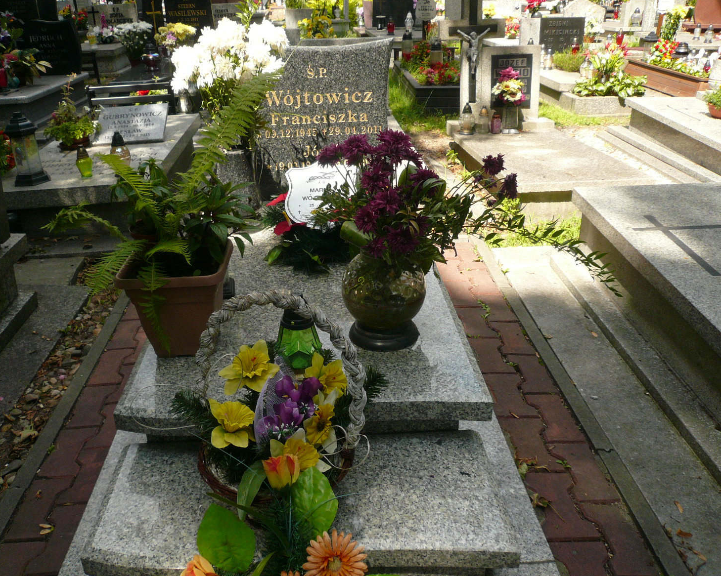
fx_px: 640
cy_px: 283
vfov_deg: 48.5
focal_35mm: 30
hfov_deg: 58.8
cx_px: 345
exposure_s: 1/640
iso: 100
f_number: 2.8
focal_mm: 4.6
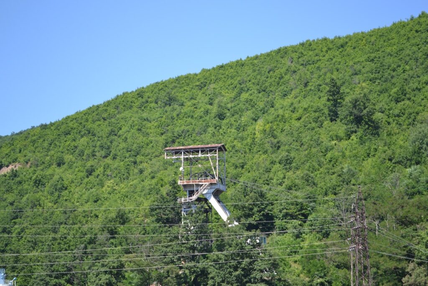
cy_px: 143
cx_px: 214
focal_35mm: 82
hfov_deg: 24.6
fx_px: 981
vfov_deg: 16.6
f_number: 6.3
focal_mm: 55
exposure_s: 1/160
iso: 100
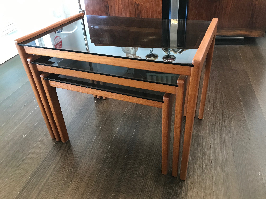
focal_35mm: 28
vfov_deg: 49.7
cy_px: 100
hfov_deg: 63.4
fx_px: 215
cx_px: 133
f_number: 1.8
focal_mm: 3.99
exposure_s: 1/17
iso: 64
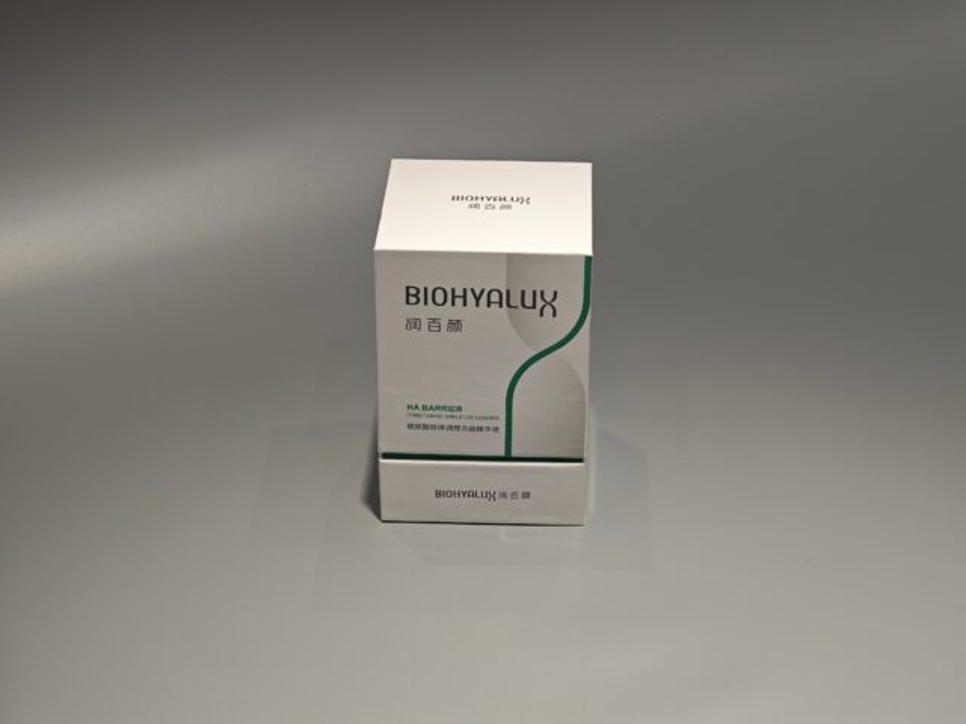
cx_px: 483
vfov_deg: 19.6
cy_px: 362
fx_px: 2093
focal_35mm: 75
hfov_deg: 26.0
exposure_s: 1/100
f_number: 2
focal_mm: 10.1
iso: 100
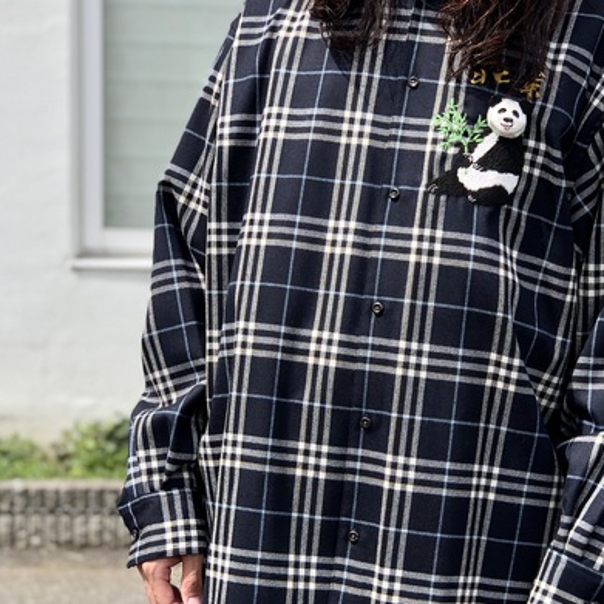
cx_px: 402
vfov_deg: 20.8
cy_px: 373
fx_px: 1638
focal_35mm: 83
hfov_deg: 20.8
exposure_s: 1/368
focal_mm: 6
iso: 16
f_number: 2.4
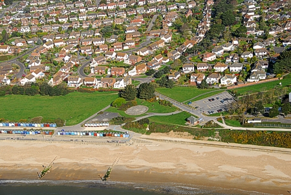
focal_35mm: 69
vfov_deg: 19.8
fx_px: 558
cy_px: 98
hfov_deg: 29.2
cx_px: 146
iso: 160
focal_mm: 46
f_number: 8
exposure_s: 1/400
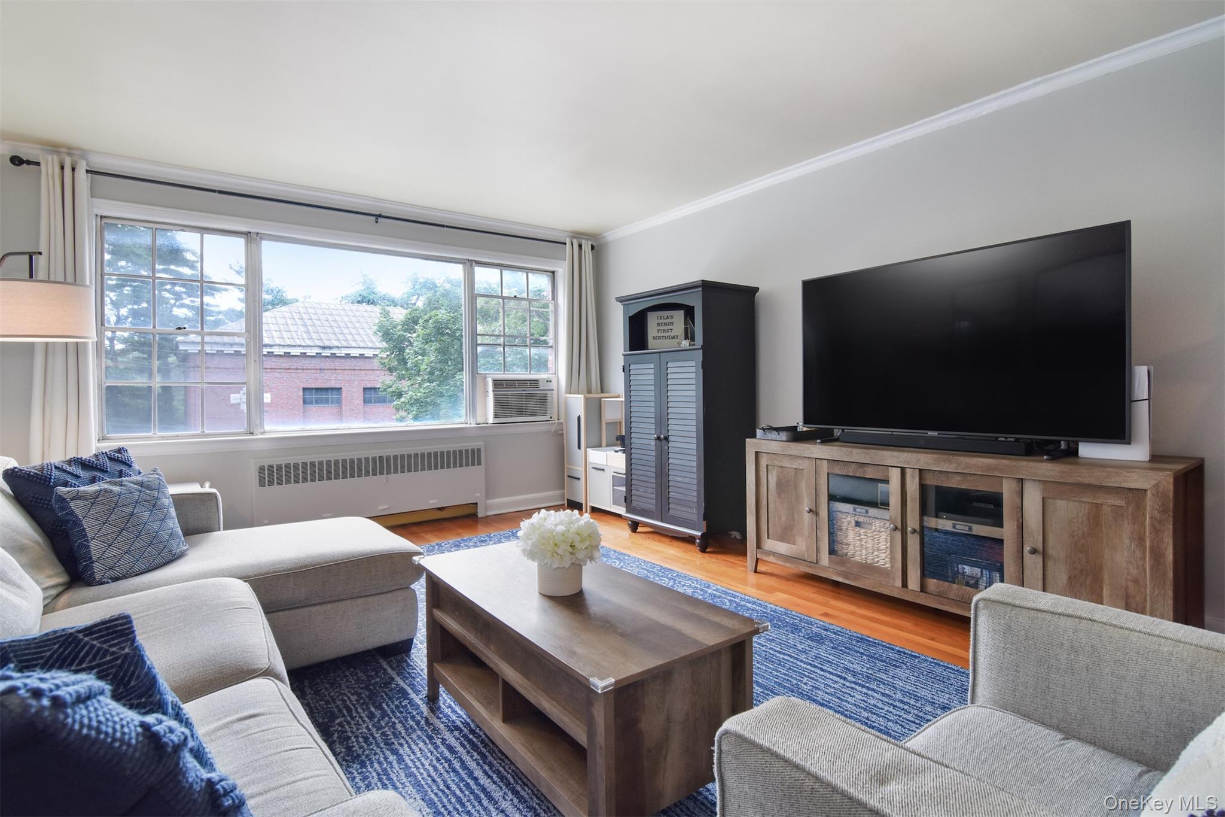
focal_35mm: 16
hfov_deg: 95.0
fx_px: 561
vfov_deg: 72.0
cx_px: 612
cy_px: 408
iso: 640
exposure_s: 1/80
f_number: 8
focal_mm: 11
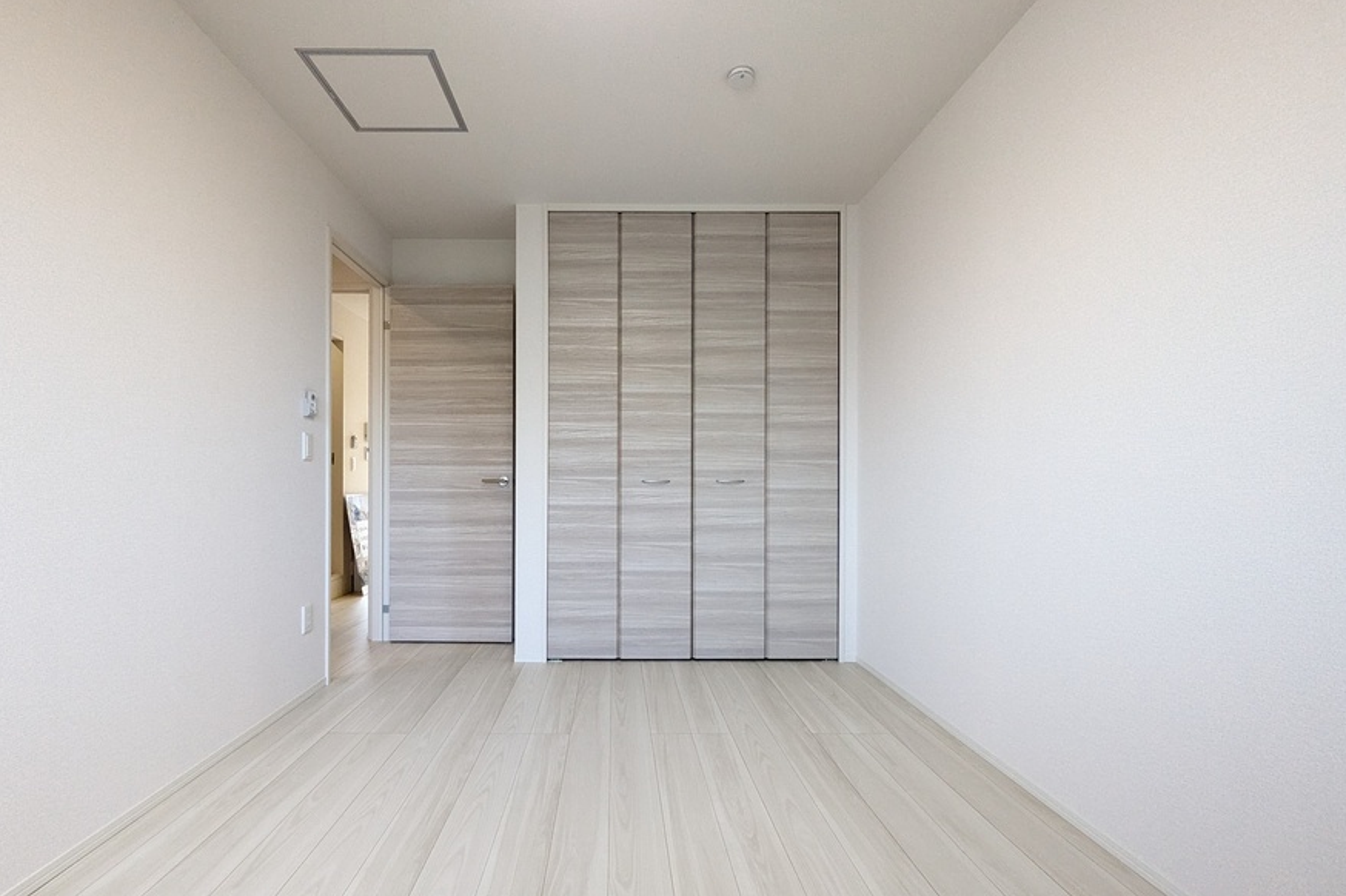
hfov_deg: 96.5
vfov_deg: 73.6
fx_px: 598
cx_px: 614
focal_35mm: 16
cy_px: 477
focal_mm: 1.83
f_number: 2.2
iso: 295
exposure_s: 1/120
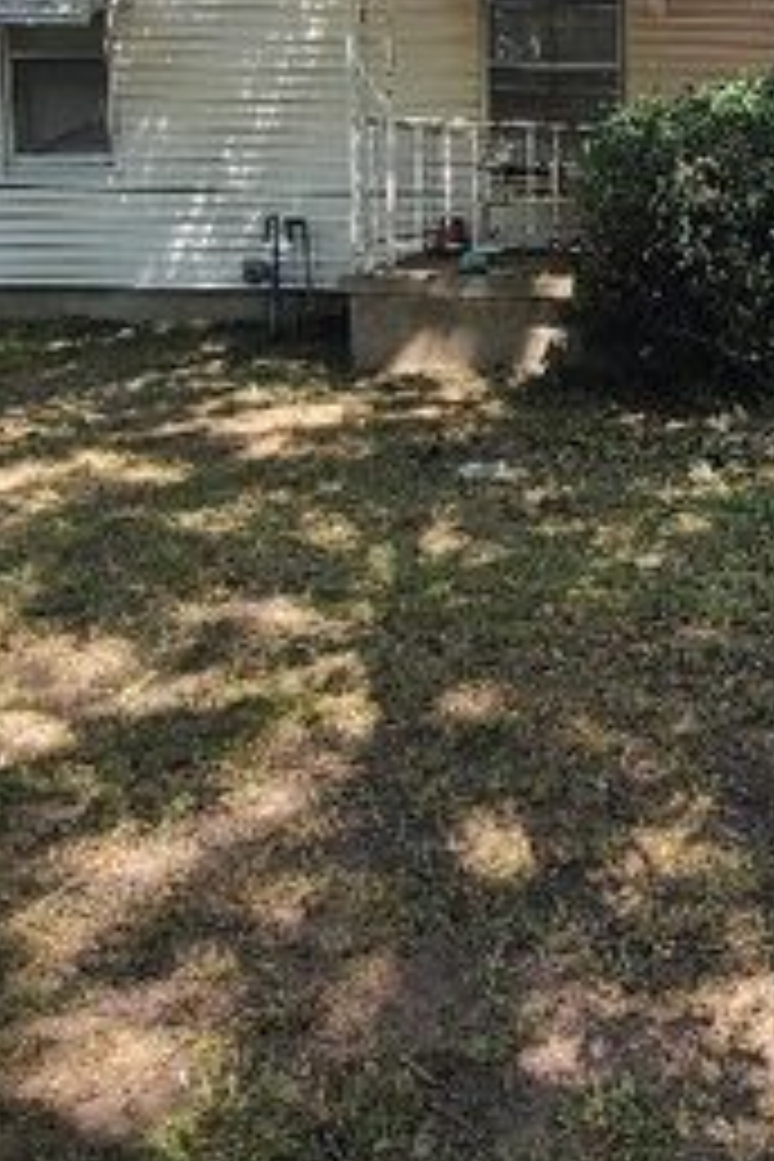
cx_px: 864
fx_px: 1129
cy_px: 304
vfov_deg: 52.3
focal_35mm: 35
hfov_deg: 32.9
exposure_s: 1/370
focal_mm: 2.2
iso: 50
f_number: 2.2
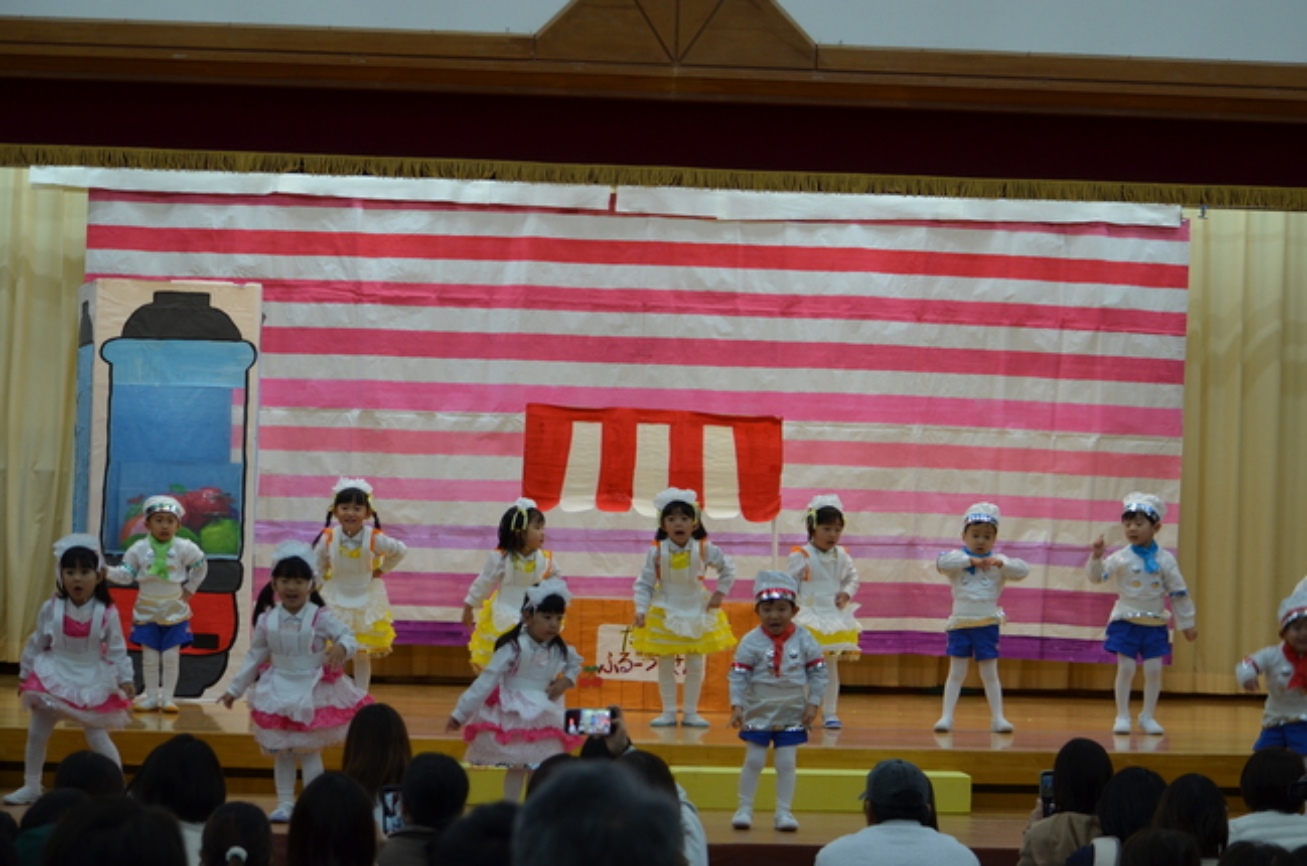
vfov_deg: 13.4
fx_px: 3696
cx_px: 654
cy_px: 433
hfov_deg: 20.1
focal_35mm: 102
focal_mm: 68
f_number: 5
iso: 400
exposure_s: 1/100
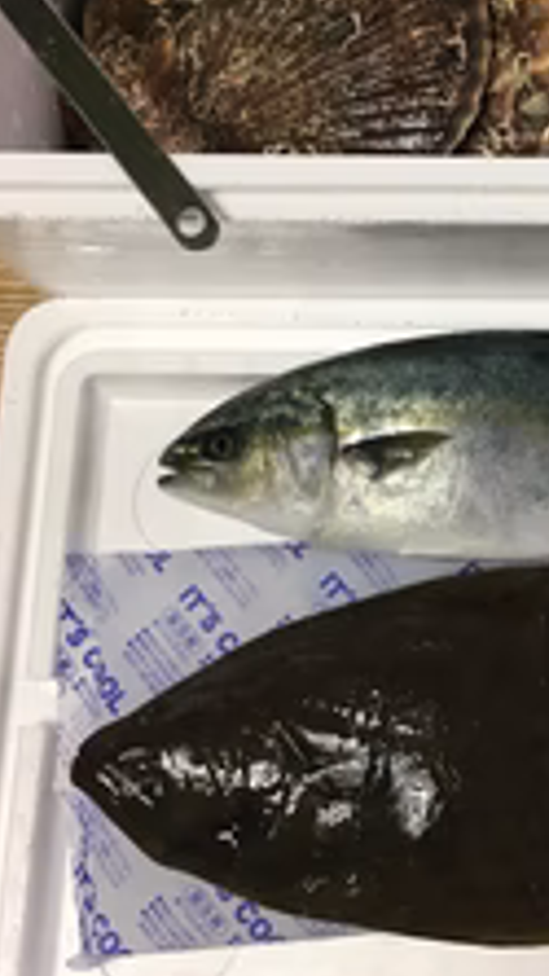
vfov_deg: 36.5
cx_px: 619
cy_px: 391
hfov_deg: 20.1
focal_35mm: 57
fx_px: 1474
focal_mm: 4.15
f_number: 2.2
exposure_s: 1/30
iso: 32
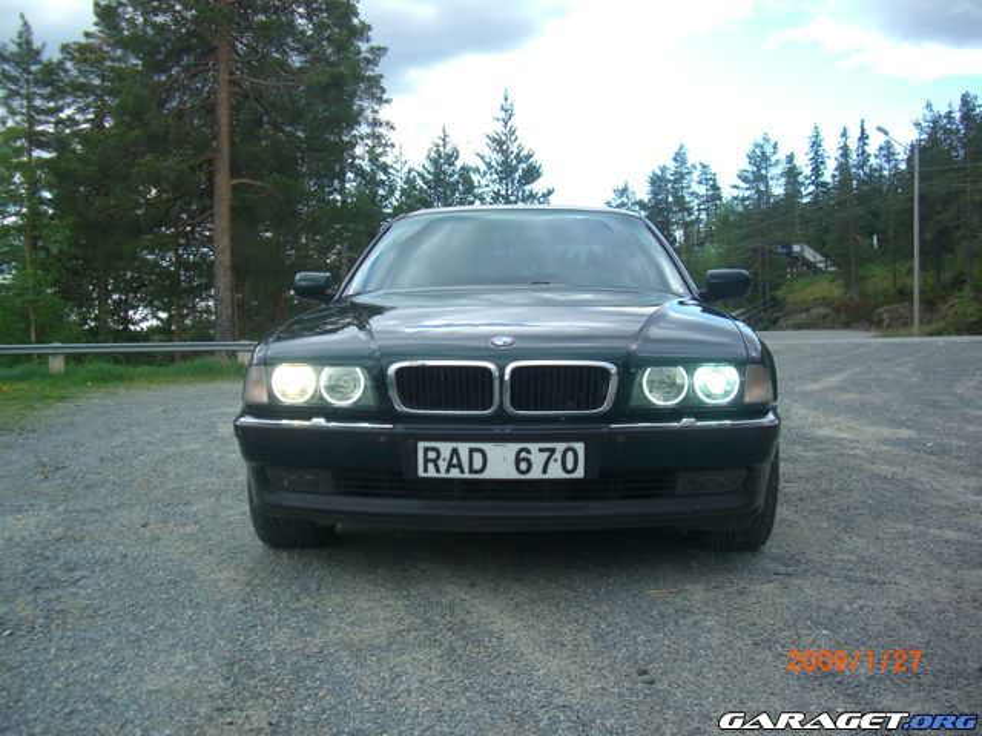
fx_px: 1078
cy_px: 368
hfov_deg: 49.0
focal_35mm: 38
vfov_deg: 37.7
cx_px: 491
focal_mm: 7.9
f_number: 2.8
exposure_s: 1/160
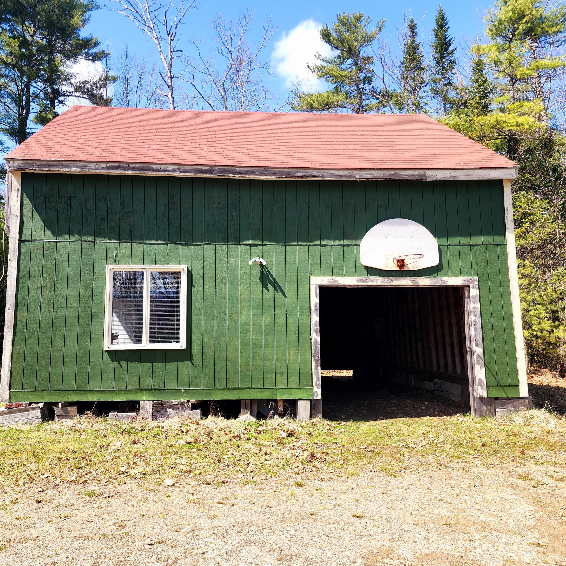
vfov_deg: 57.3
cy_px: 280
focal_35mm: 28
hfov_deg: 57.1
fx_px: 518
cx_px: 246
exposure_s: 1/489
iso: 12
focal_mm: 6.4
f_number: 1.8
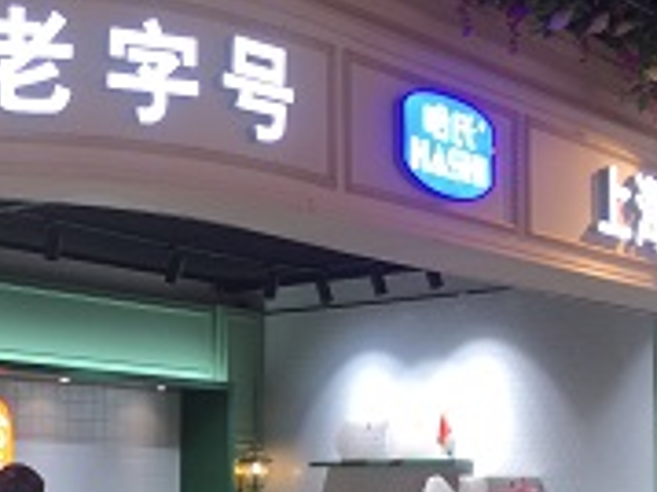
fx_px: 1536
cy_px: 505
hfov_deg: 23.3
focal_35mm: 81
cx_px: 29
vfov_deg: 17.7
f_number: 2.2
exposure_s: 1/50
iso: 32
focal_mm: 4.15
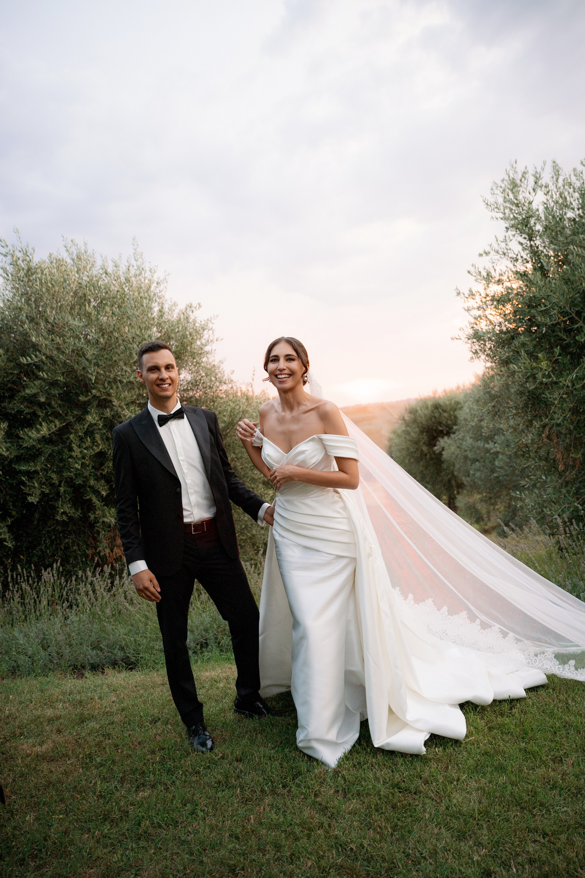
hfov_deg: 48.7
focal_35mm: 26
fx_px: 646
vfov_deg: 68.4
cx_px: 292
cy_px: 439
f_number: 2.8
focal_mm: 26.5
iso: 640
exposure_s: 1/400
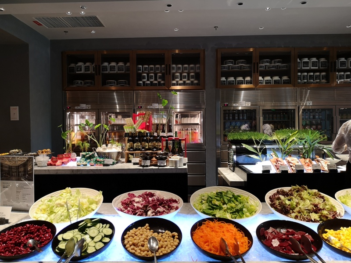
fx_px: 274
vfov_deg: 51.4
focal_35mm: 27
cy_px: 132
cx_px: 176
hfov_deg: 65.3
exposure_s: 1/33.3
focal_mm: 3.95
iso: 200
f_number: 1.8
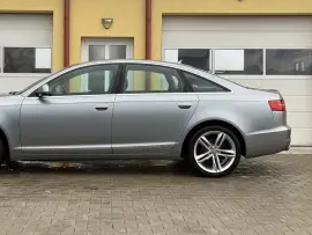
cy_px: 97
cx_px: 105
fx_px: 577
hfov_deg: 30.0
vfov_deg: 22.9
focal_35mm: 64
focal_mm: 6.76
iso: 64
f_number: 1.78
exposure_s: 1/273
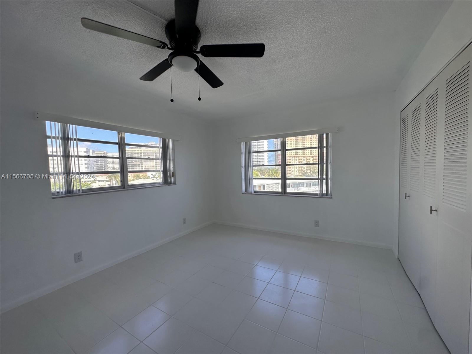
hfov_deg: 102.1
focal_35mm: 14
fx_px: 191
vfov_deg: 85.7
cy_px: 177
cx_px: 236
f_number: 2.2
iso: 40
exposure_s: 1/600
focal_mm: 2.22
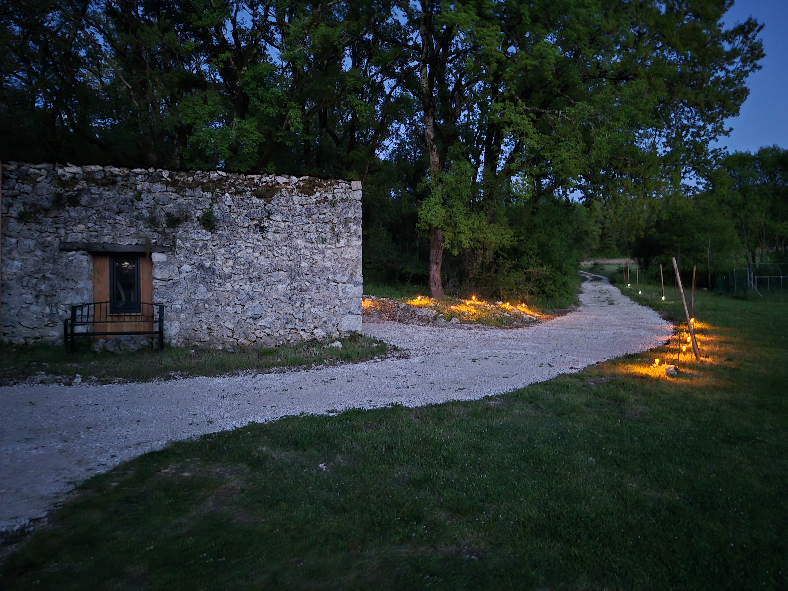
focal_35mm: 23
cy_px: 296
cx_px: 394
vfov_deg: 58.9
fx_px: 524
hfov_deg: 73.9
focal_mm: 5.4
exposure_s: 1/6.67
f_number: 1.8
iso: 3200
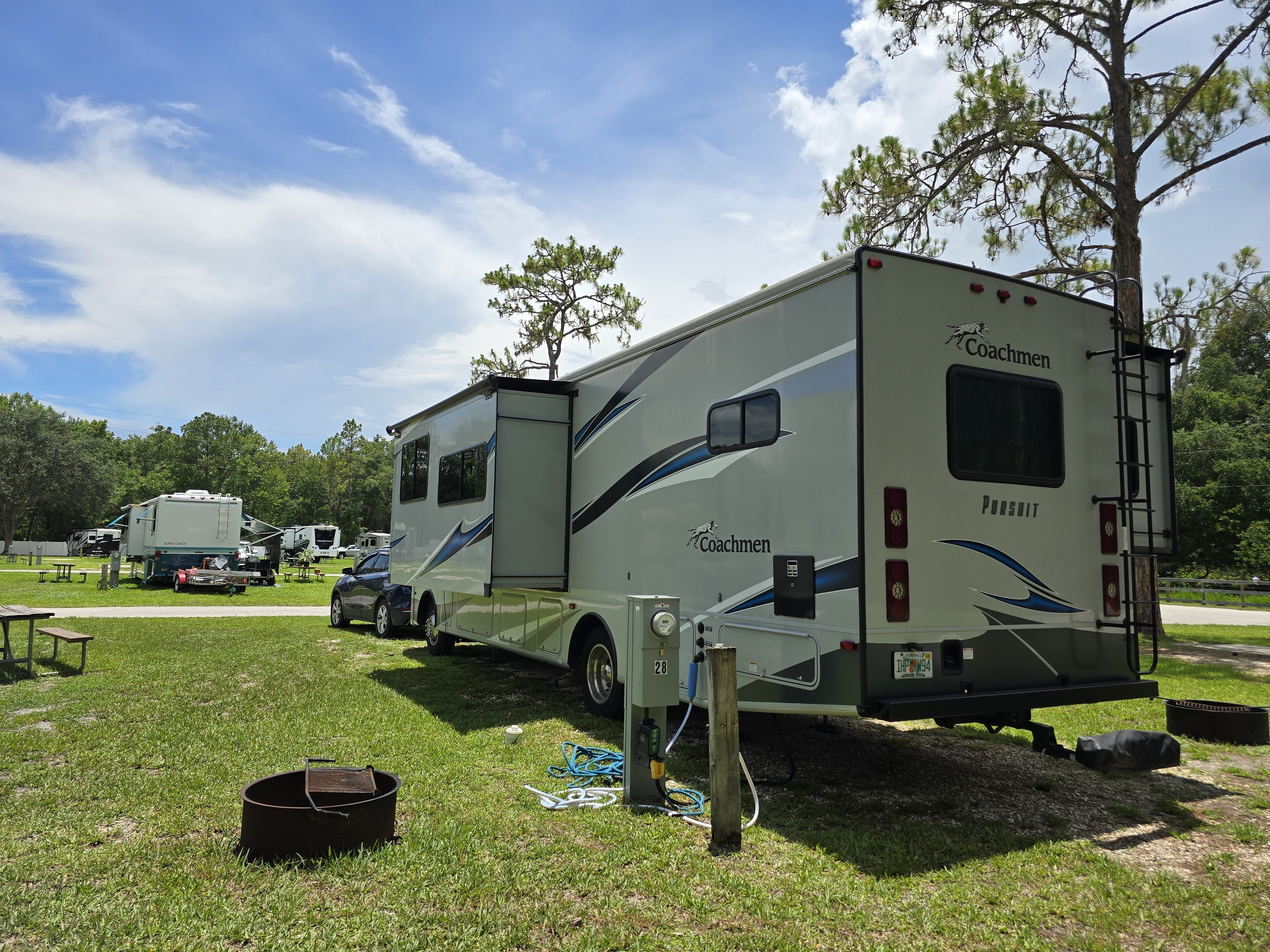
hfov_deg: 73.9
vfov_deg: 58.9
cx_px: 635
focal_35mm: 23
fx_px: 844
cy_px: 476
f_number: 1.7
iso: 12
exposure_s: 1/981
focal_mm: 6.3
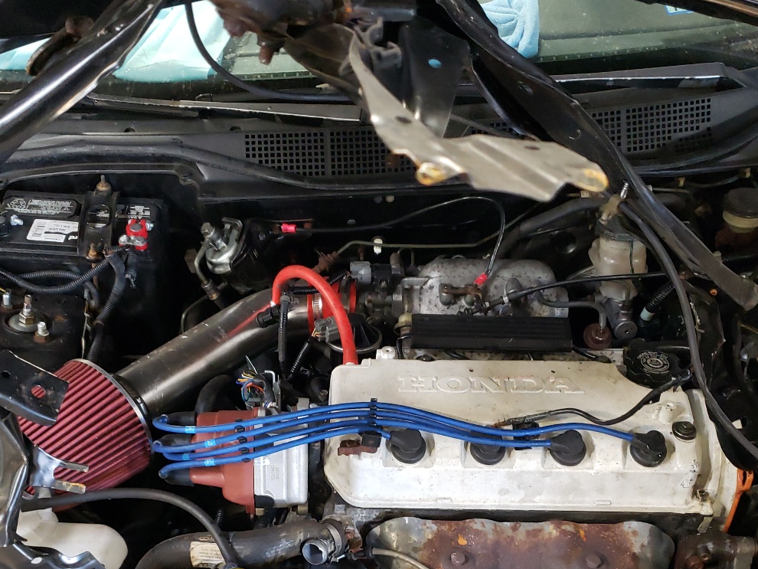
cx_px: 354
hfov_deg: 44.8
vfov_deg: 33.4
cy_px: 455
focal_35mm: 42
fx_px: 920
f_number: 1.5
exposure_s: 1/40
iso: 271
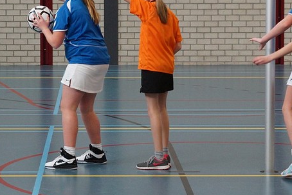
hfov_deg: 12.1
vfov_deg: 8.1
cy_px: 26
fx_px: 1371
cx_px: 66
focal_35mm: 169
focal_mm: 50
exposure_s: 1/250
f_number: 4
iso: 1000
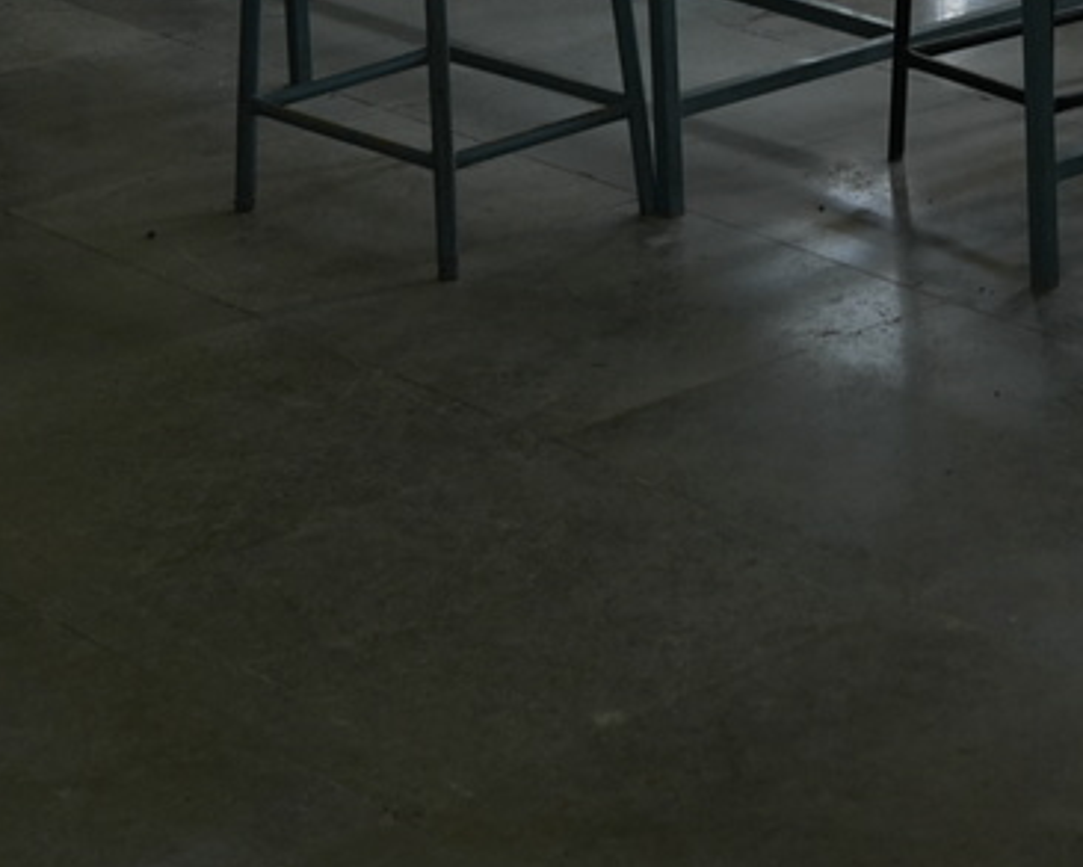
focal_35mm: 115
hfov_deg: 16.2
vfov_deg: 12.7
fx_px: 3687
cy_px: -462
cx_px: 1222
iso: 640
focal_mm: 32
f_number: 5.6
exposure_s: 1/160
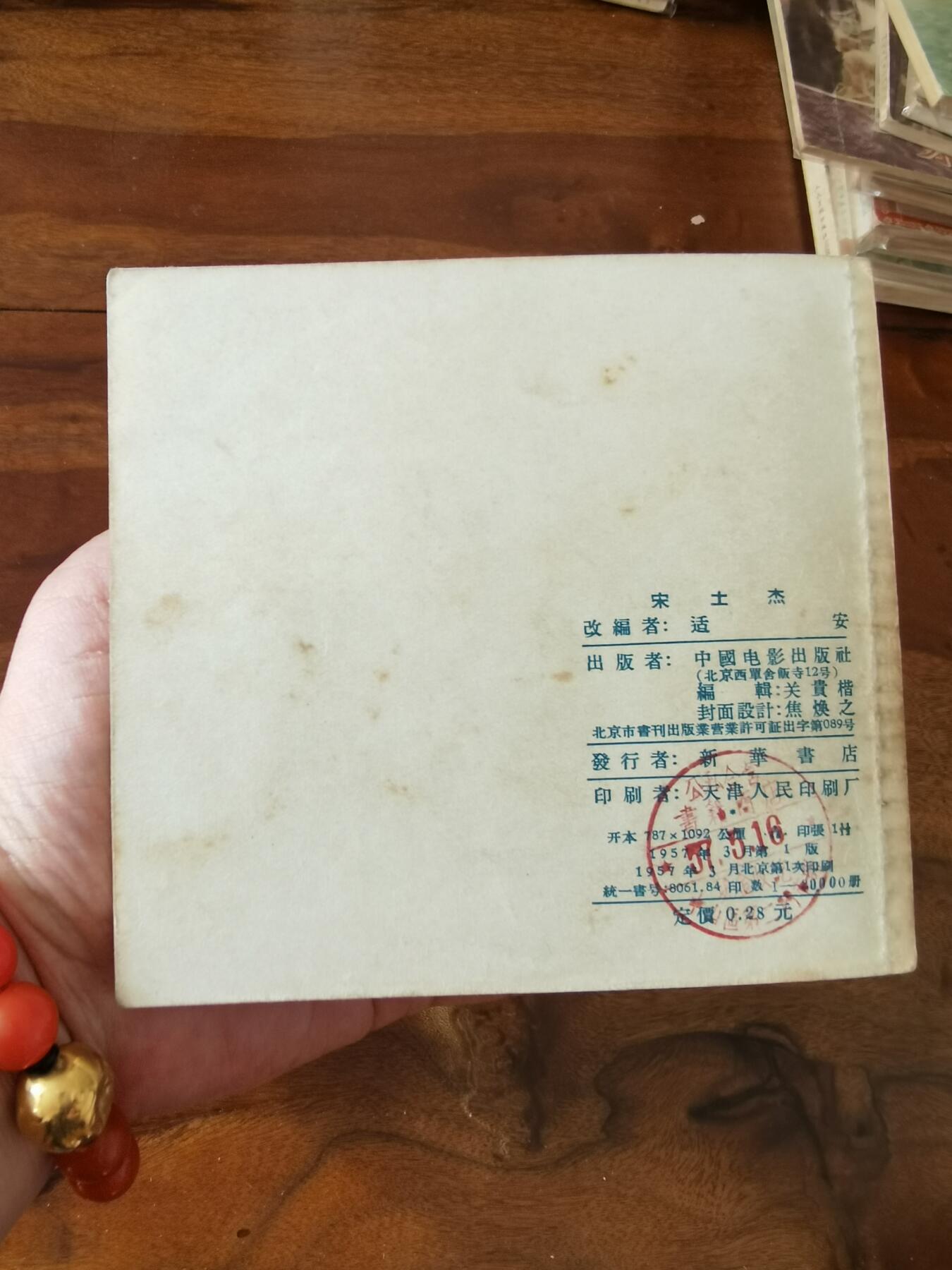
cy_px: 635
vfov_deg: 65.3
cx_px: 476
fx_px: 990
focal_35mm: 27
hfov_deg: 51.4
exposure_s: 1/60
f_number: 2.2
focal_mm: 2.26
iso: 100
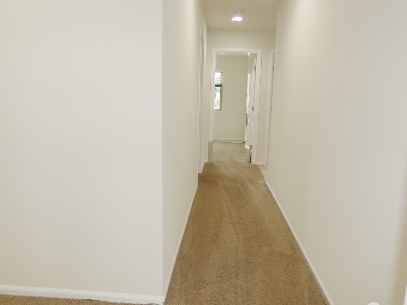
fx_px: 270
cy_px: 146
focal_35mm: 23
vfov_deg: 58.9
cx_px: 207
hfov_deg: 73.9
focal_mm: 3.58
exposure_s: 1/30
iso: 100
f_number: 2.8
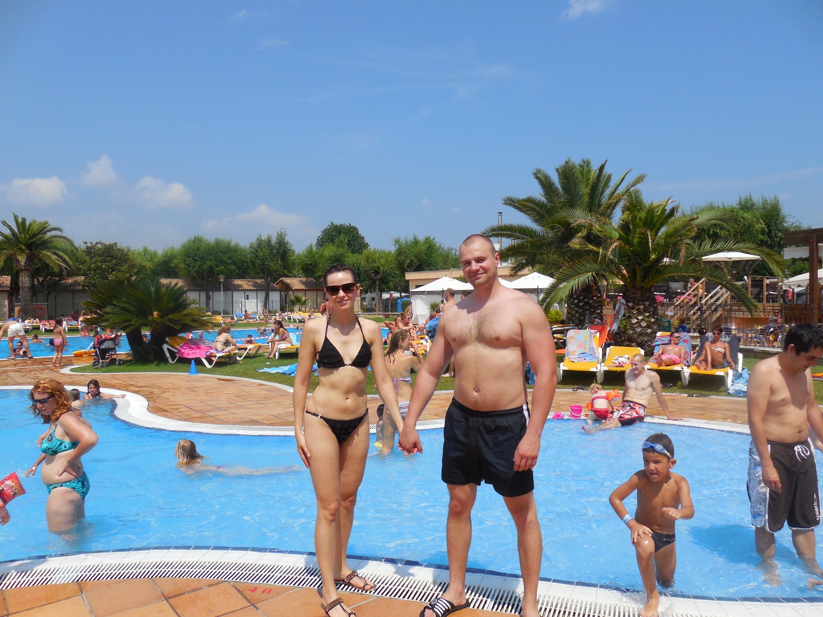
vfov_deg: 53.1
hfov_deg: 67.3
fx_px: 618
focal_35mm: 26
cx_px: 412
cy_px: 308
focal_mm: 4.6
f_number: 11.5
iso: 125
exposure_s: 1/200
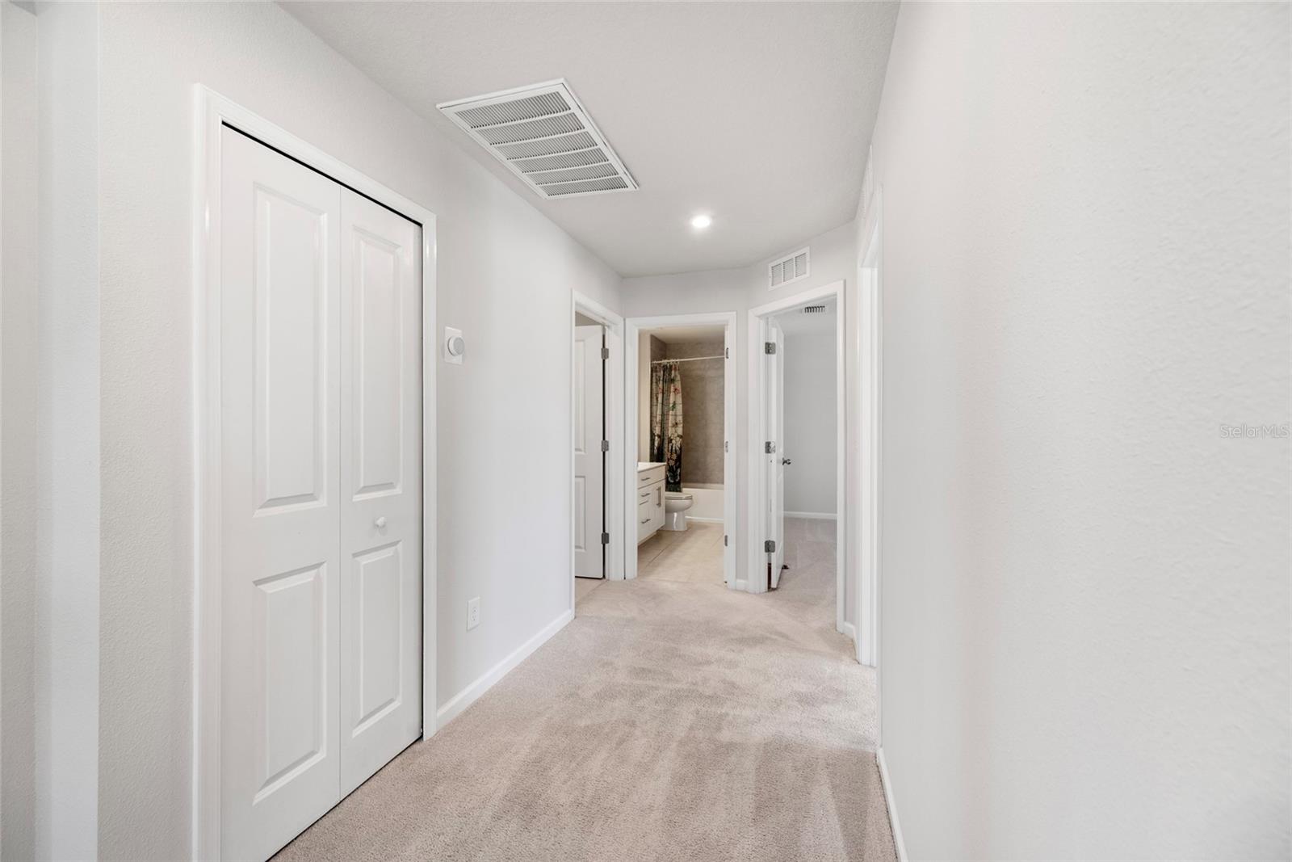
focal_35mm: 14
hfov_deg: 104.2
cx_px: 646
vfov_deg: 81.2
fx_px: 502
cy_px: 431
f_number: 6.3
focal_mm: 14
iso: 250
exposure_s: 1/25
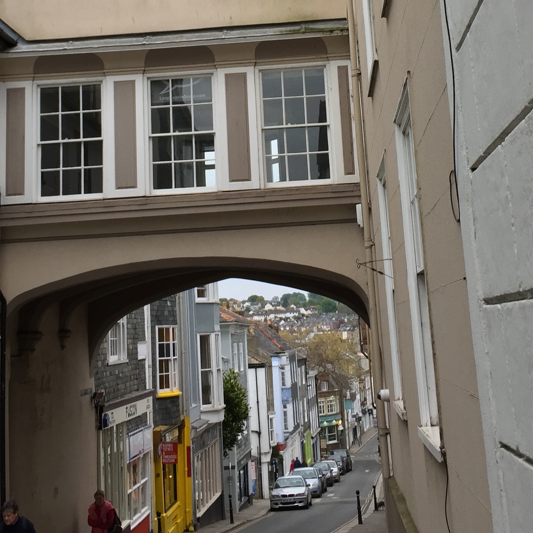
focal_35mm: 60
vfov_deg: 27.7
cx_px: 261
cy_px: 73
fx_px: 1045
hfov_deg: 28.6
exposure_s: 1/50
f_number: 2.2
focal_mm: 4.15
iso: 40
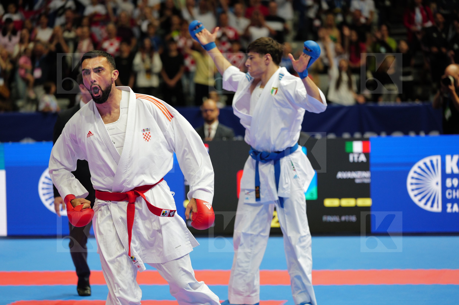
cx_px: 230
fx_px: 1680
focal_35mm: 132
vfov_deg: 10.4
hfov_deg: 15.6
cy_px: 152
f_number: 2.8
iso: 2000
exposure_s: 1/1000
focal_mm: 132
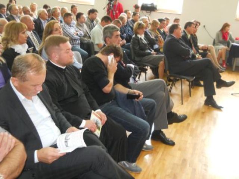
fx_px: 283
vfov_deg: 35.1
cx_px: 120
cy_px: 90
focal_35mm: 41
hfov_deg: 45.8
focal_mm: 6.72
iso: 250
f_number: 3.1
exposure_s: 1/30
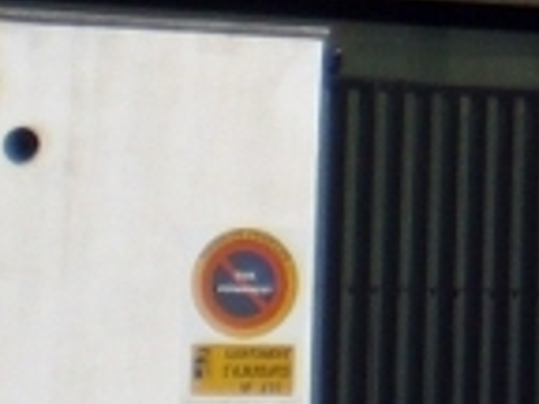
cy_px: -294
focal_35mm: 237
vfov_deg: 6.2
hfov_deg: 7.8
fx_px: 3690
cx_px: 1243
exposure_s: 1/843
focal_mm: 6.3
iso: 77
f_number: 4.6
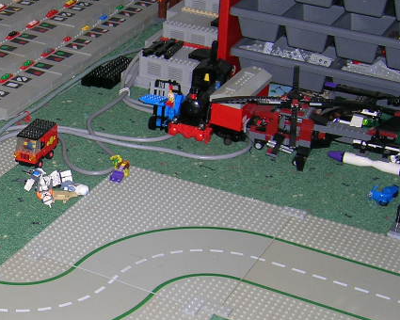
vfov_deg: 19.1
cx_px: -6
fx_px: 947
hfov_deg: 22.8
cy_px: 209
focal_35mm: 80
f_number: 2.9
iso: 50
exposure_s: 1/60.1
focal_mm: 5.7
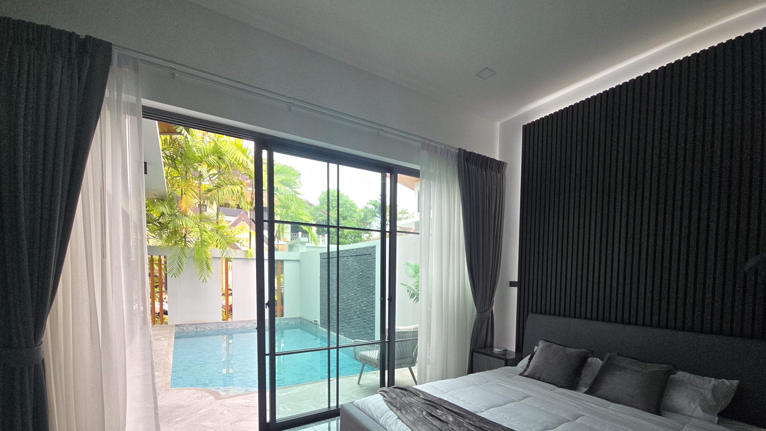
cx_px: 386
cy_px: 292
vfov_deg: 68.3
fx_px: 305
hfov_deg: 103.0
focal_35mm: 15
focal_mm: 2.2
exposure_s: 1/173
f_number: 2.2
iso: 50
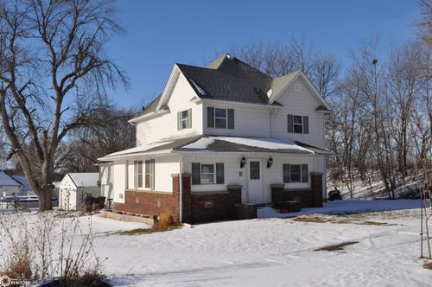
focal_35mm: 36
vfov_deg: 36.8
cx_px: 216
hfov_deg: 53.2
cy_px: 144
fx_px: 431
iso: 200
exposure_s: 1/500
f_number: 11
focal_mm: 24
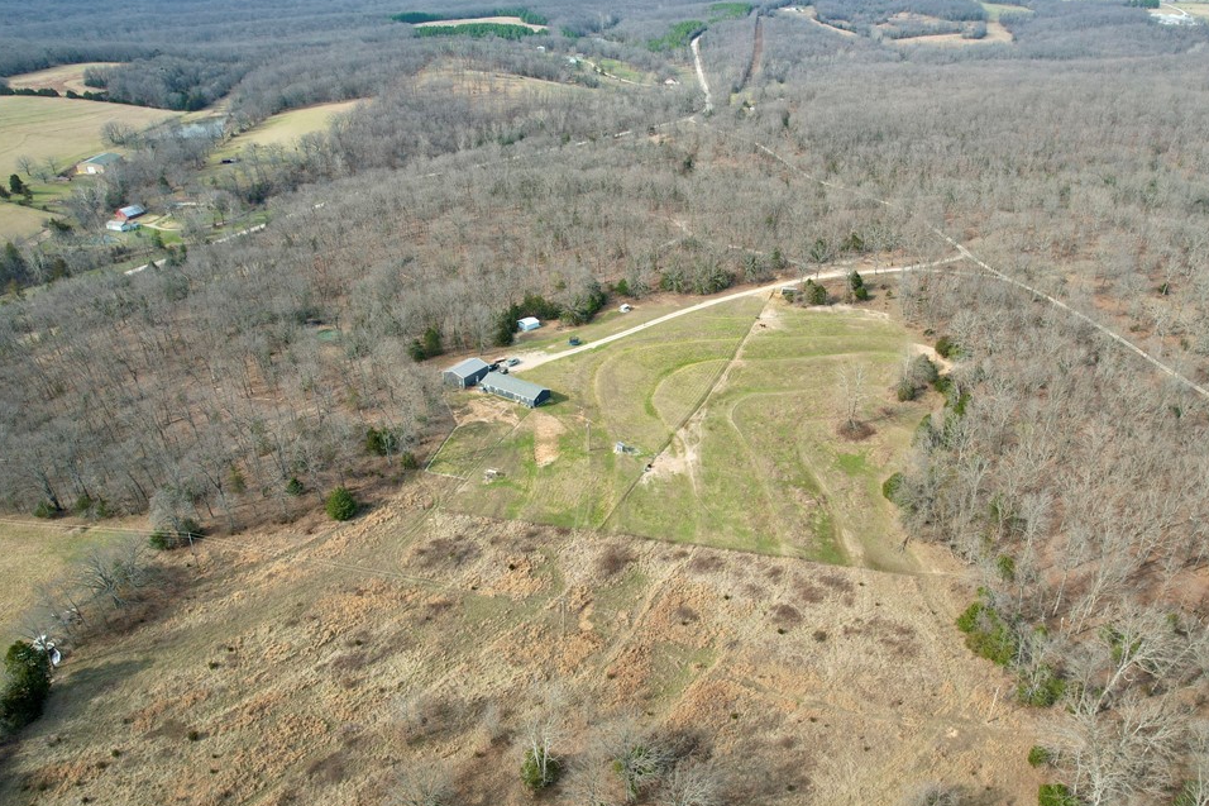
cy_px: 409
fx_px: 839
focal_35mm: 25
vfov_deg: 51.3
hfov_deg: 71.5
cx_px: 634
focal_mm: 8.38
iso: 100
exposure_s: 1/640
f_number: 2.8
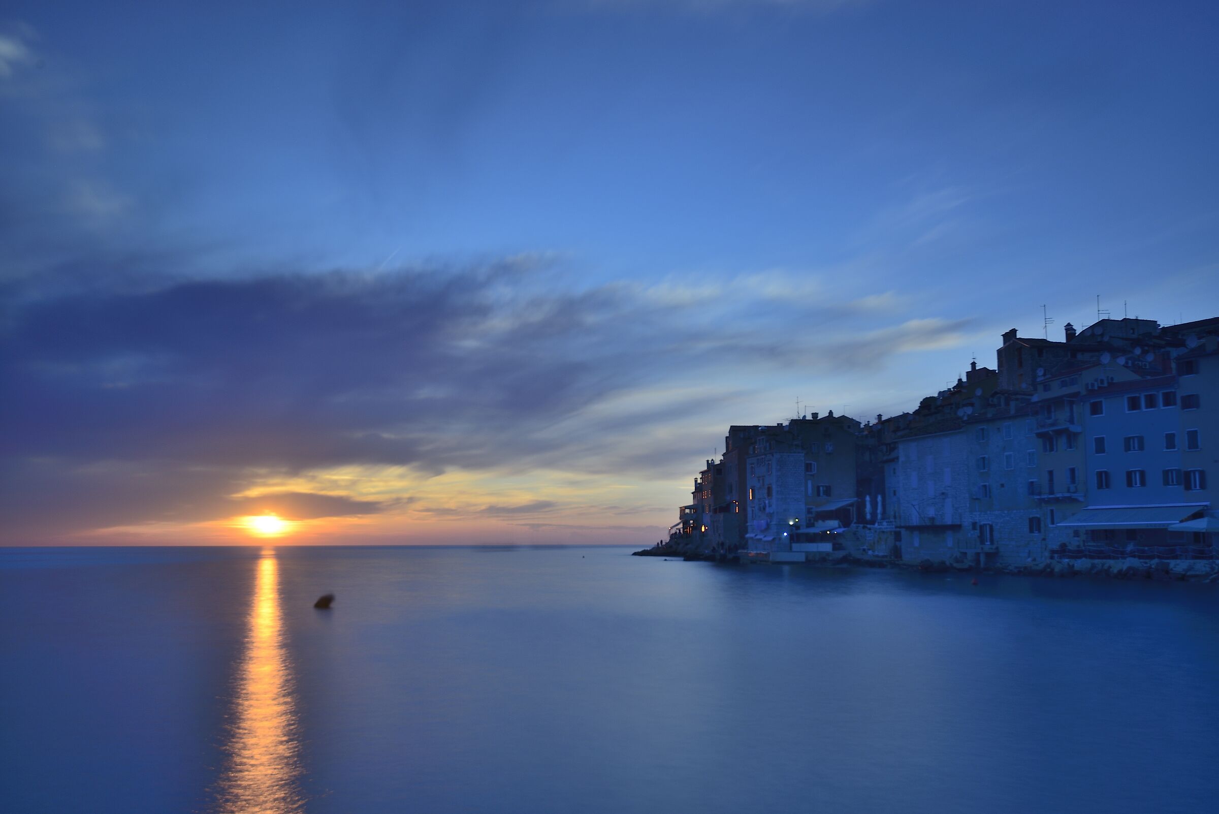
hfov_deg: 54.4
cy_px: 407
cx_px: 610
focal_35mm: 35
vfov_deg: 37.9
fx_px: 1186
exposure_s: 25
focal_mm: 35
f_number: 8
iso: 100
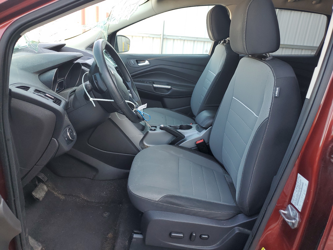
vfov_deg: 53.1
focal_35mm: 26
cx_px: 166
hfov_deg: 67.3
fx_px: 250
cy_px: 125
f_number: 1.5
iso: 50
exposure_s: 1/147
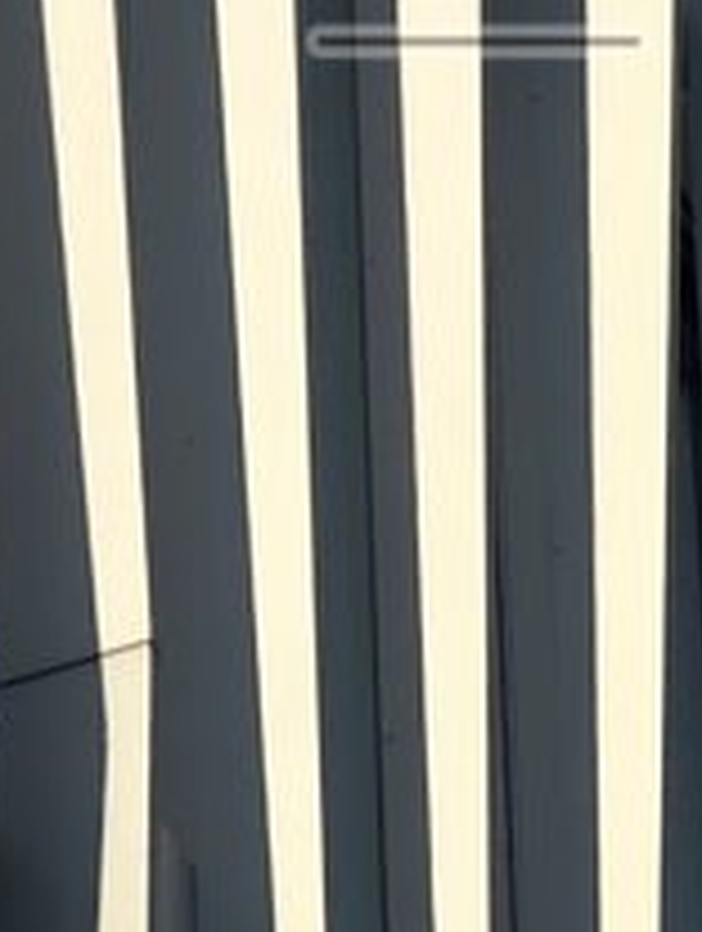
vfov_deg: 3.3
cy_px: -180
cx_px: 1058
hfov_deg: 2.5
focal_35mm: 594
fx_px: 16012
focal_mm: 9
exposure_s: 1/1488
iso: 25
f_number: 2.8
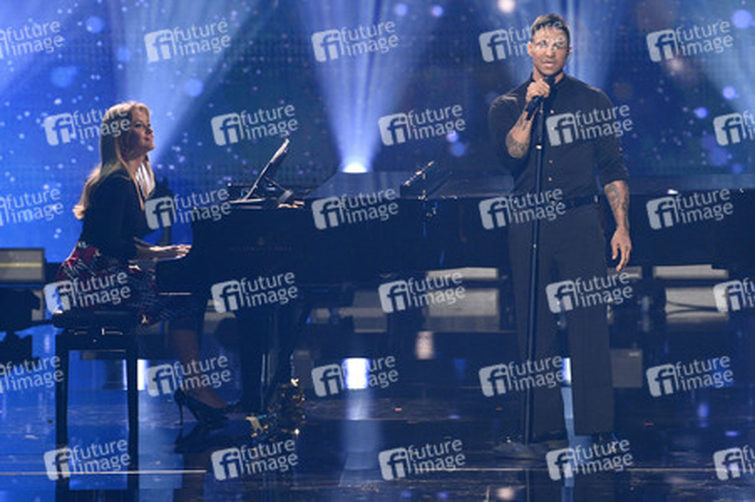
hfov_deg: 5.6
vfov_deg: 3.7
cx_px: 378
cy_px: 251
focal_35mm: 370
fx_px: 7754
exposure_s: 1/250
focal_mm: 370
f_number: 5.6
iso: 8000
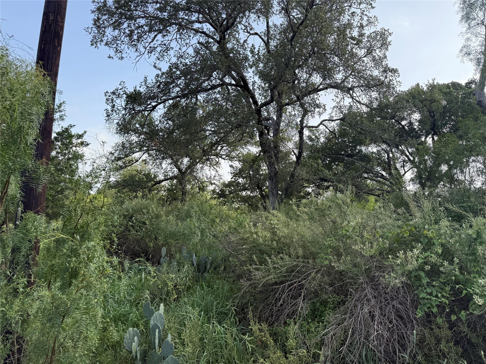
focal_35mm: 24
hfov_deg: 71.6
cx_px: 243
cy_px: 182
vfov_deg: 56.8
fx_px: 337
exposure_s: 1/1618
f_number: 1.78
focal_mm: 6.76
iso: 100
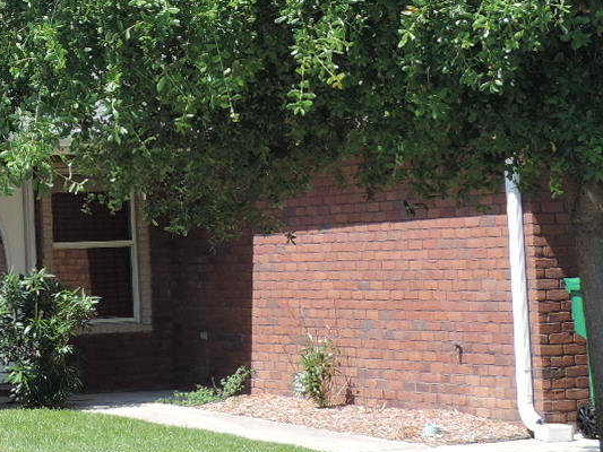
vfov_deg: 11.4
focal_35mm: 129
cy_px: 3
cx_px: -156
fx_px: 2248
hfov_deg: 14.7
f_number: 3.4
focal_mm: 7.6
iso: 80
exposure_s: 1/400
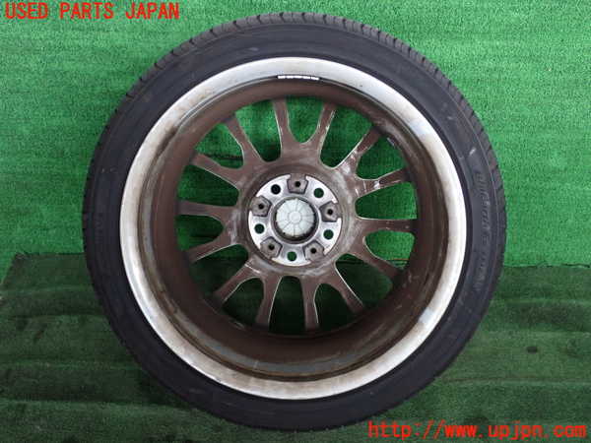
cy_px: 222
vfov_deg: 35.1
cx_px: 296
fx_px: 700
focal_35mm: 41
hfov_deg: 45.8
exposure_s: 1/125
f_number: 2.8
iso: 400
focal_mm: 7.31
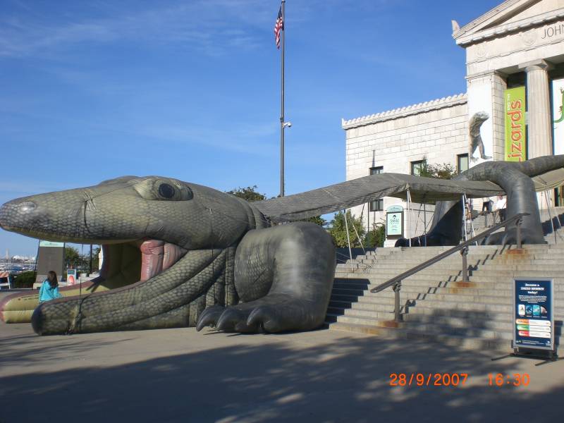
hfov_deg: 49.0
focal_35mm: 38
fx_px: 619
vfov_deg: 37.7
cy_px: 212
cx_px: 282
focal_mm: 6.3
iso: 50
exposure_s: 1/640
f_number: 4.4
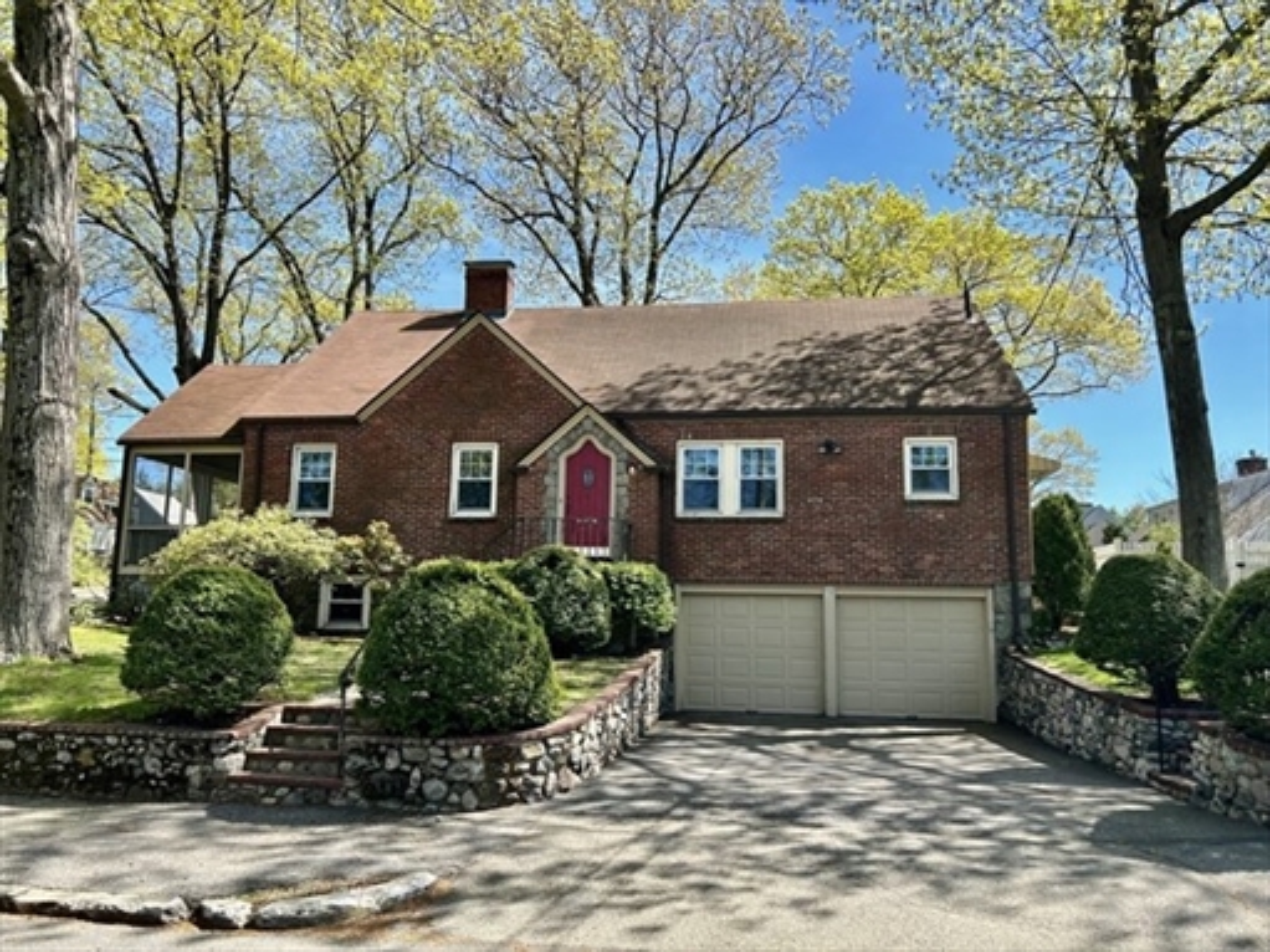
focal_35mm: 26
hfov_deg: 67.3
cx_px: 635
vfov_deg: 53.0
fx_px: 954
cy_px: 476
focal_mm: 5.7
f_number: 1.5
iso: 50
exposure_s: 1/1698
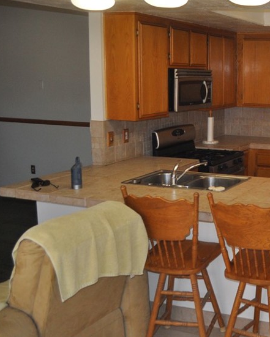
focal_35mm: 47
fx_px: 469
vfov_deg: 39.4
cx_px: 307
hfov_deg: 28.7
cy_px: 143
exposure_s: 1/125
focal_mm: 18
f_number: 3.5
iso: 720
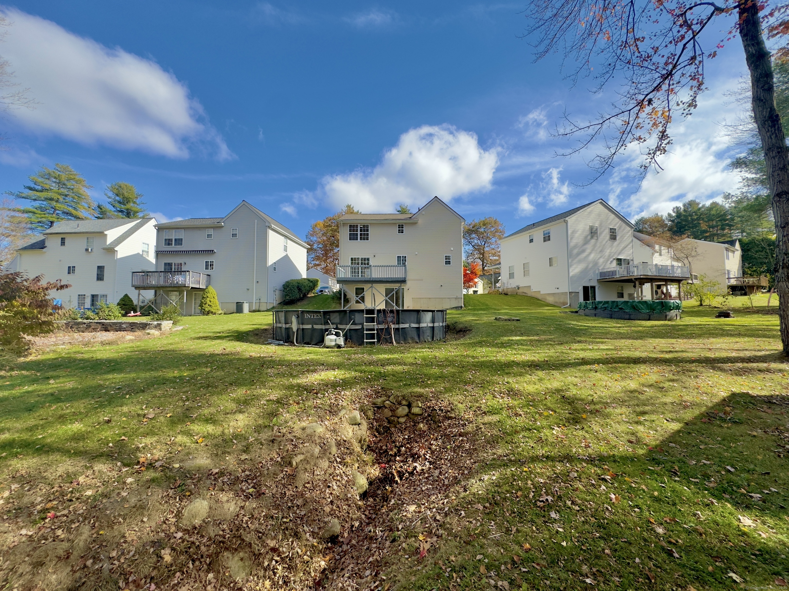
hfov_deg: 102.1
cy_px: 296
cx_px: 394
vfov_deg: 85.7
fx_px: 319
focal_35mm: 14
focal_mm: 2.22
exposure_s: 1/1126
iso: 40
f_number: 2.2
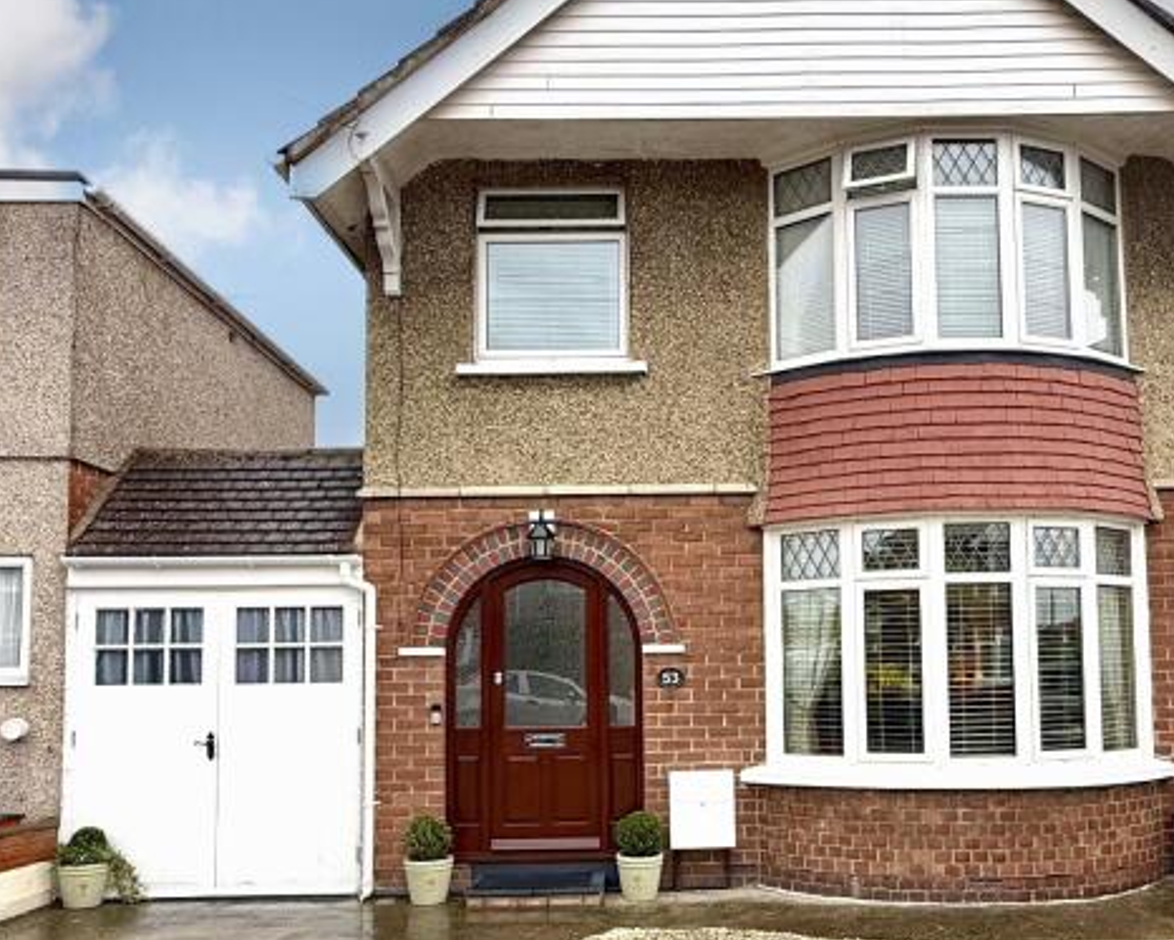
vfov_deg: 47.9
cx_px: 700
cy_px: 605
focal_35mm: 30
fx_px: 1043
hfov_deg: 58.3
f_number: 2.2
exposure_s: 1/151
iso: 50
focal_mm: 2.22
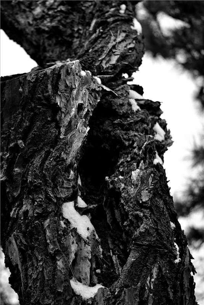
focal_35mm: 82
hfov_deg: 16.6
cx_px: 102
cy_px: 152
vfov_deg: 24.6
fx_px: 700
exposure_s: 1/250
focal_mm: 55
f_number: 4
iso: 100
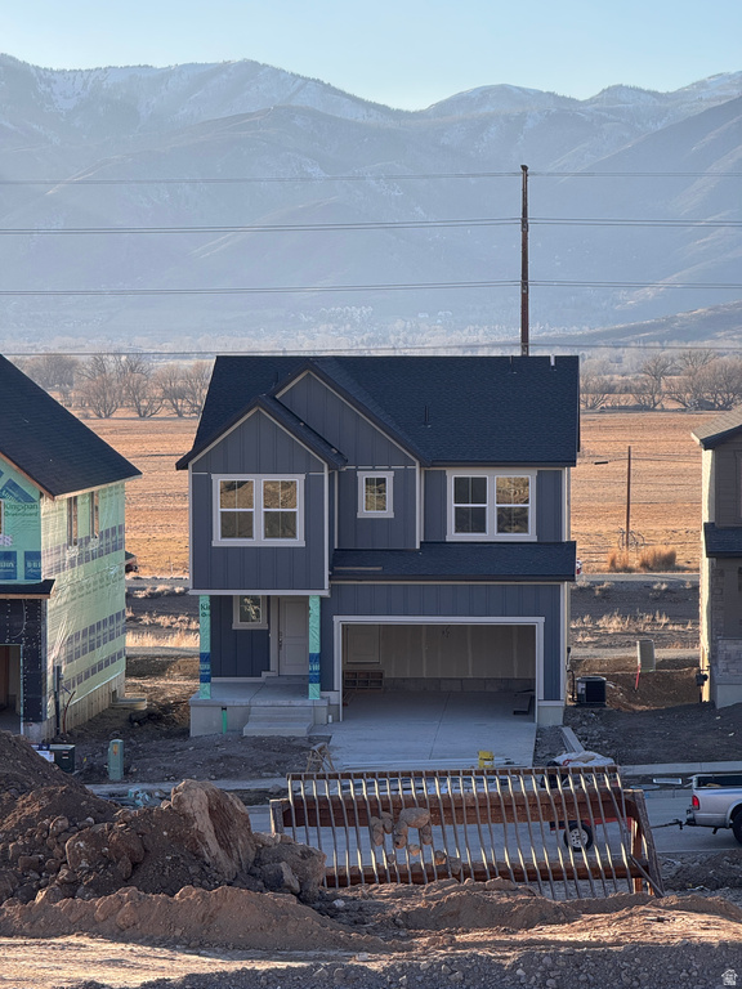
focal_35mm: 120
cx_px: 371
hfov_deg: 12.3
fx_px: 3430
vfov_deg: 16.4
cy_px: 494
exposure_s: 1/576
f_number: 2.8
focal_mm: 15.66
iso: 50
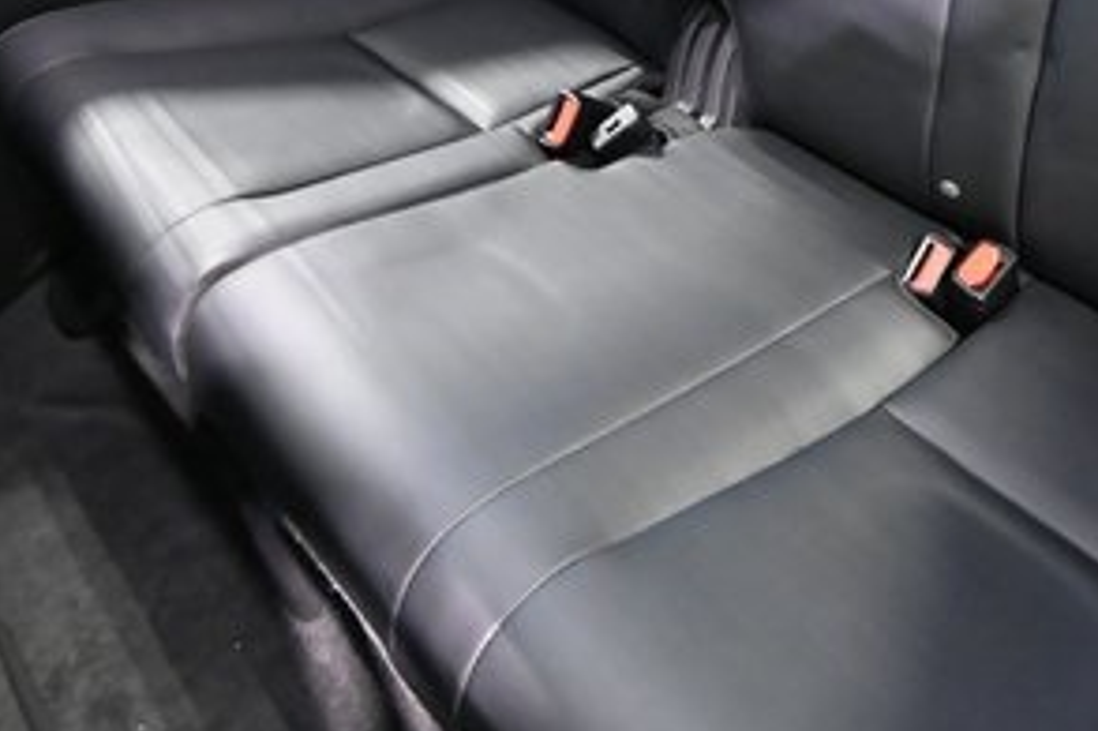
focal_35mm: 35
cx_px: 828
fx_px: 1067
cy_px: -19
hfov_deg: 52.0
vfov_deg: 34.1
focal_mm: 16
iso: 22800
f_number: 4
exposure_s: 1/30
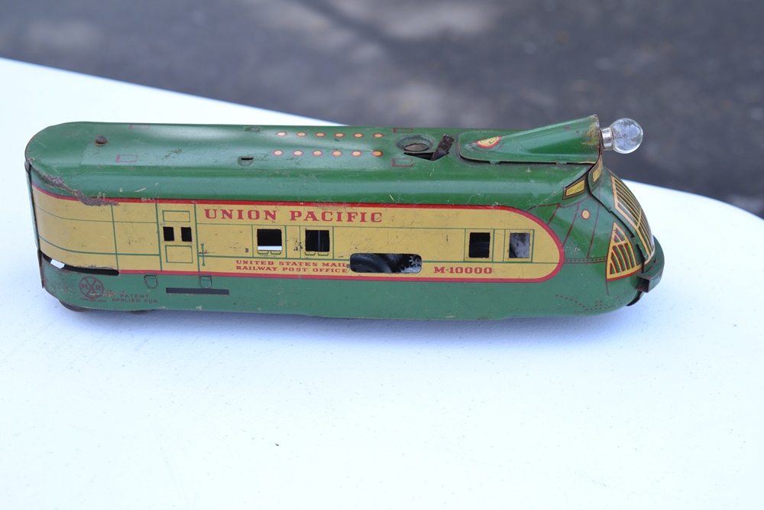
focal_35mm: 60
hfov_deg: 33.4
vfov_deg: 22.6
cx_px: 382
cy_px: 255
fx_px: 1273
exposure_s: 1/125
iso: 125
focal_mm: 40
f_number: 8
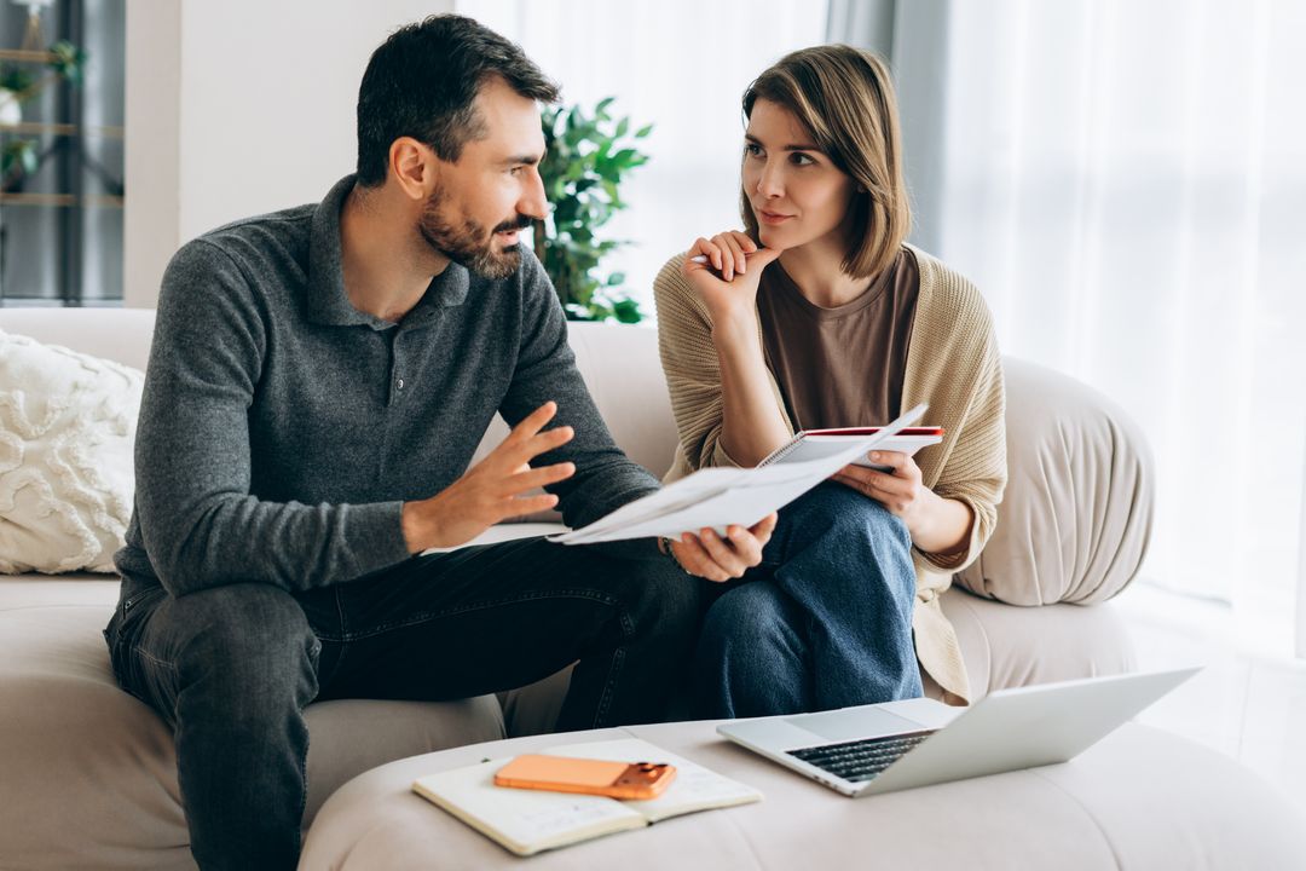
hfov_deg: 39.6
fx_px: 1814
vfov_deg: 27.0
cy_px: 436
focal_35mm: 50
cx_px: 653
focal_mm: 50
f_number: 2.2
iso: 400
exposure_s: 1/800
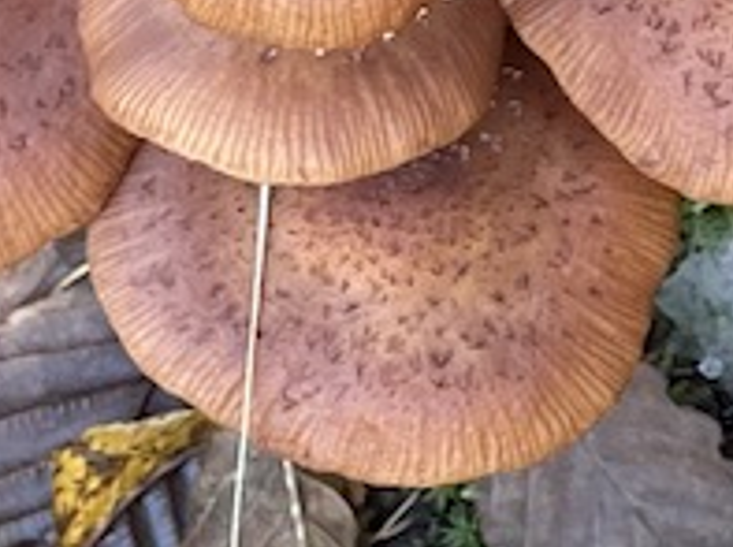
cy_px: -467
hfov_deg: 12.1
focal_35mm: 160
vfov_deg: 8.8
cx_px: 860
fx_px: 3382
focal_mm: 4.2
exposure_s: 1/121
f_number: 1.6
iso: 80
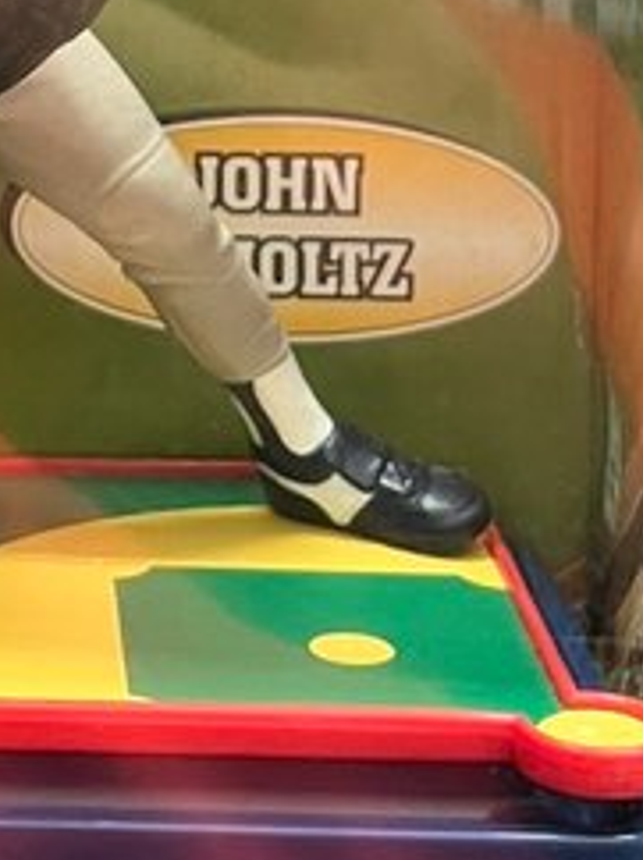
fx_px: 3027
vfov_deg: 15.8
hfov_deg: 11.8
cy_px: -52
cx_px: -147
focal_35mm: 122
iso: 400
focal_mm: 5.7
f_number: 1.5
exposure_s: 1/40
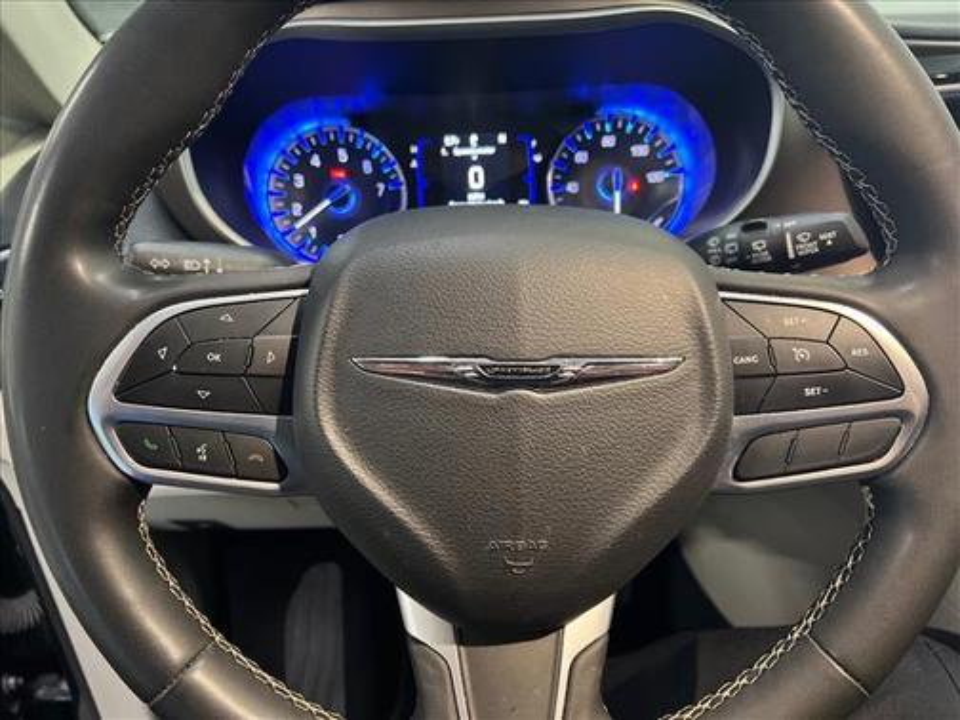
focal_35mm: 26
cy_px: 360
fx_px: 721
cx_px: 480
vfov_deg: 53.1
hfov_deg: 67.3
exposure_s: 1/40
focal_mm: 5.7
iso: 500
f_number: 1.5
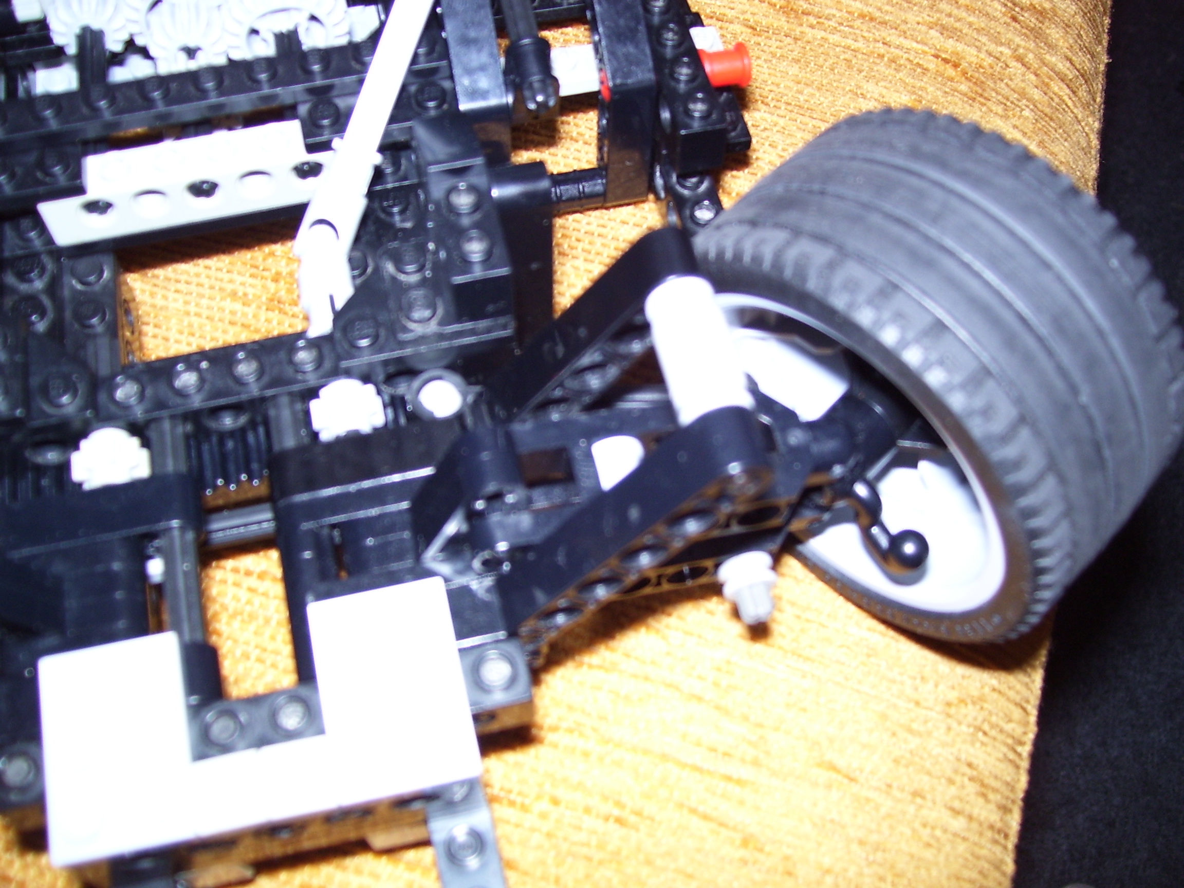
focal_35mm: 36
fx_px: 1231
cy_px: 444
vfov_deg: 39.7
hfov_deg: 51.4
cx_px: 592
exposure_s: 1/60
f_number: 2.7
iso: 80
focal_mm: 6
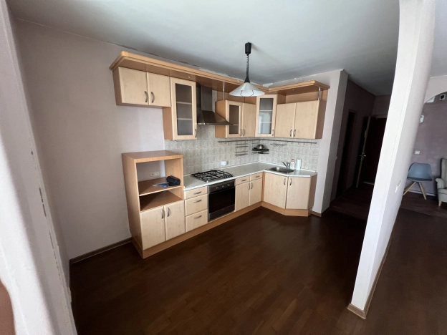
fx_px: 168
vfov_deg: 89.9
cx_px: 224
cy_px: 168
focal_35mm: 13
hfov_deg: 106.2
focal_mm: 1.57
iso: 320
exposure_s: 1/60
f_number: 1.8
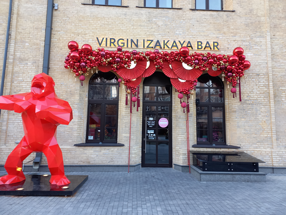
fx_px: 207
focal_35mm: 25
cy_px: 108
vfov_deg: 54.9
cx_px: 143
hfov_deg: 69.4
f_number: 1.8
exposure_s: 1/50
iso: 80
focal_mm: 4.65
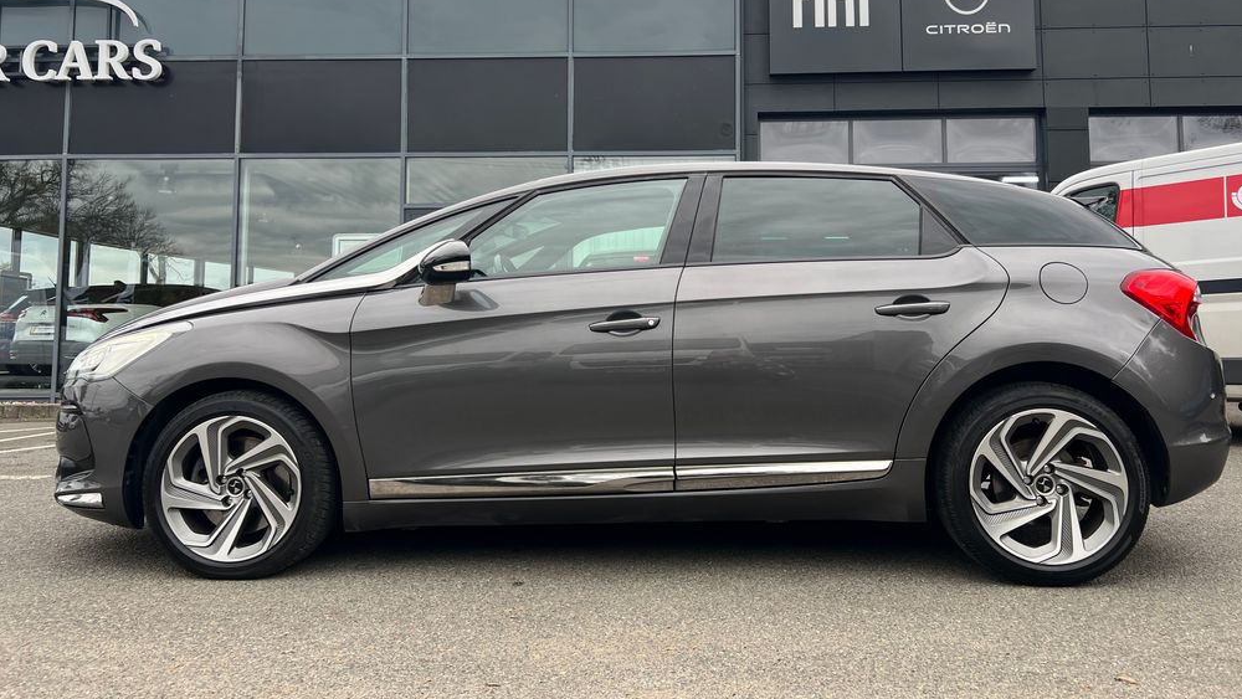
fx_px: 955
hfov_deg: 66.0
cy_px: 262
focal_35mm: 29
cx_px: 633
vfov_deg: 39.9
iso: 50
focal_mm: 5.7
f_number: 1.5
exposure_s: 1/401
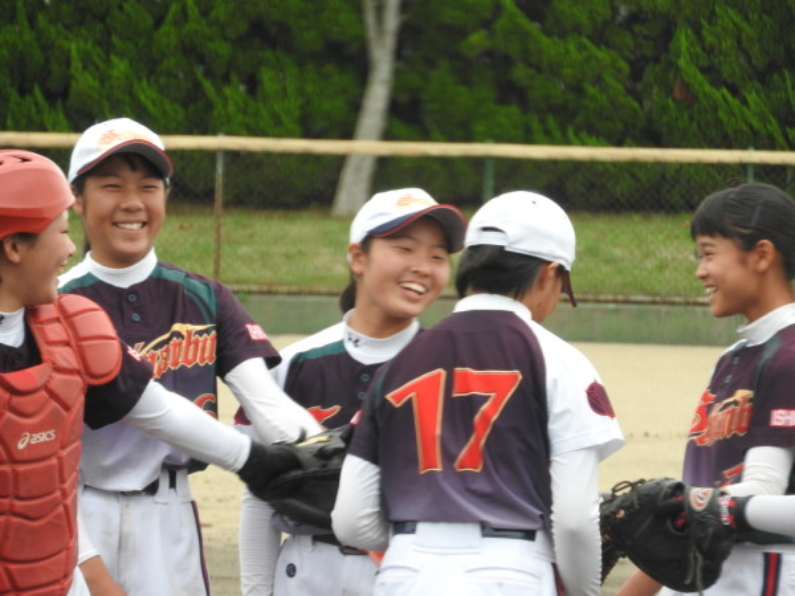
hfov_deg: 4.4
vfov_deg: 3.3
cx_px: 398
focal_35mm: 450
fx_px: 10335
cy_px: 298
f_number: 5.6
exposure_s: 1/250
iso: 200
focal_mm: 80.6
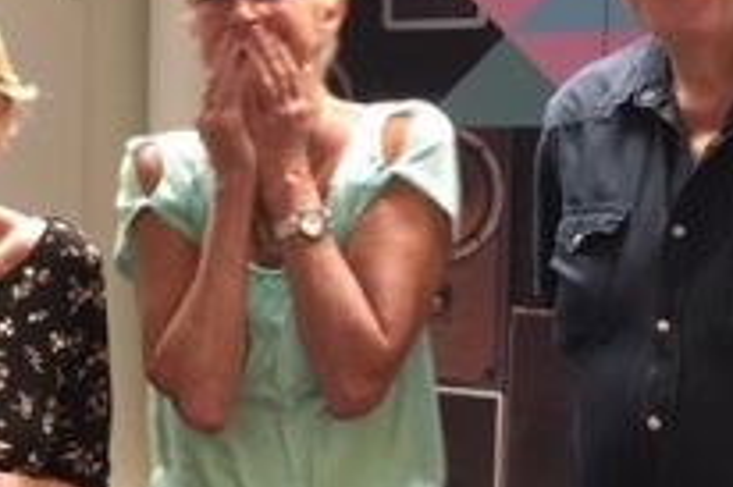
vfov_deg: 18.6
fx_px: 1485
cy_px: 329
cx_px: 142
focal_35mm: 73
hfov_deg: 27.2
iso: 500
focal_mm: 4.15
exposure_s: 1/17
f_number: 2.2
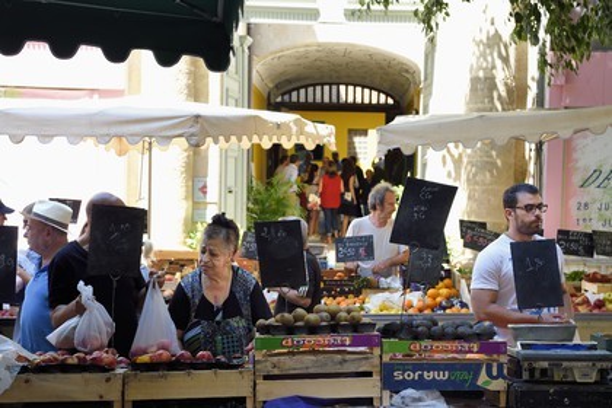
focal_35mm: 60
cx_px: 306
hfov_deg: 33.4
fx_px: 1020
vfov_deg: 22.6
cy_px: 204
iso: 200
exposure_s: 1/100
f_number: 6.3
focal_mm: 60
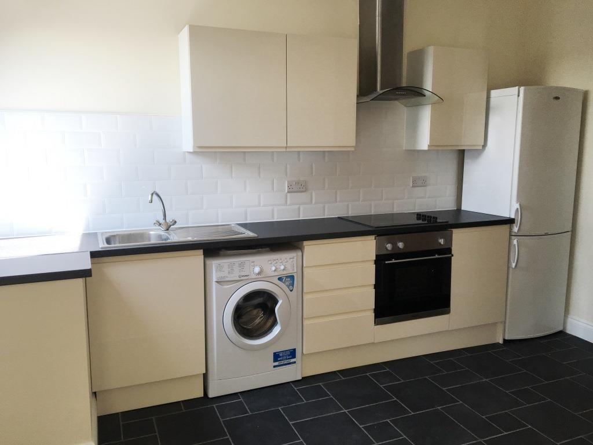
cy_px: 222
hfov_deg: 61.7
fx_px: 497
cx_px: 296
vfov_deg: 48.2
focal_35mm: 29
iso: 40
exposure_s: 1/100
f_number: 2.2
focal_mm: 4.15
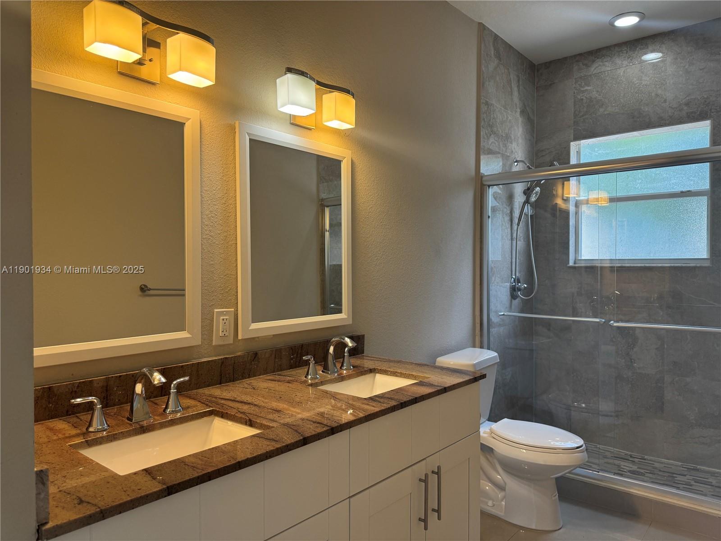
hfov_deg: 71.6
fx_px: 500
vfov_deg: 56.8
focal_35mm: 24
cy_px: 270
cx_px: 360
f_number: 1.78
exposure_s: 1/120
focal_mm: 6.76
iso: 100
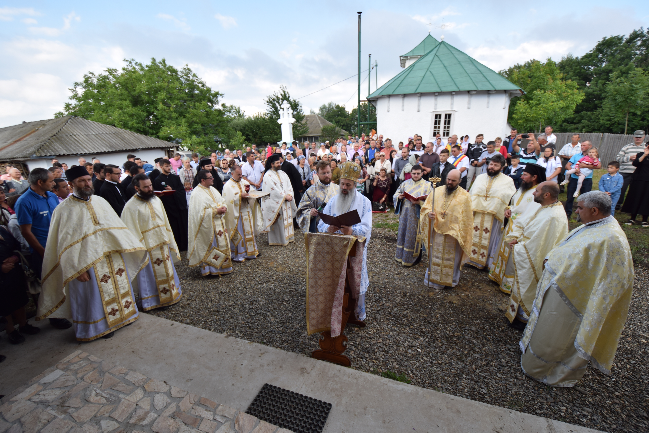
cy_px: 216
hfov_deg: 100.4
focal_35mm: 15
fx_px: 270
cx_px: 324
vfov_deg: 77.4
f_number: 4
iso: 100
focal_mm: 10
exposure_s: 1/200
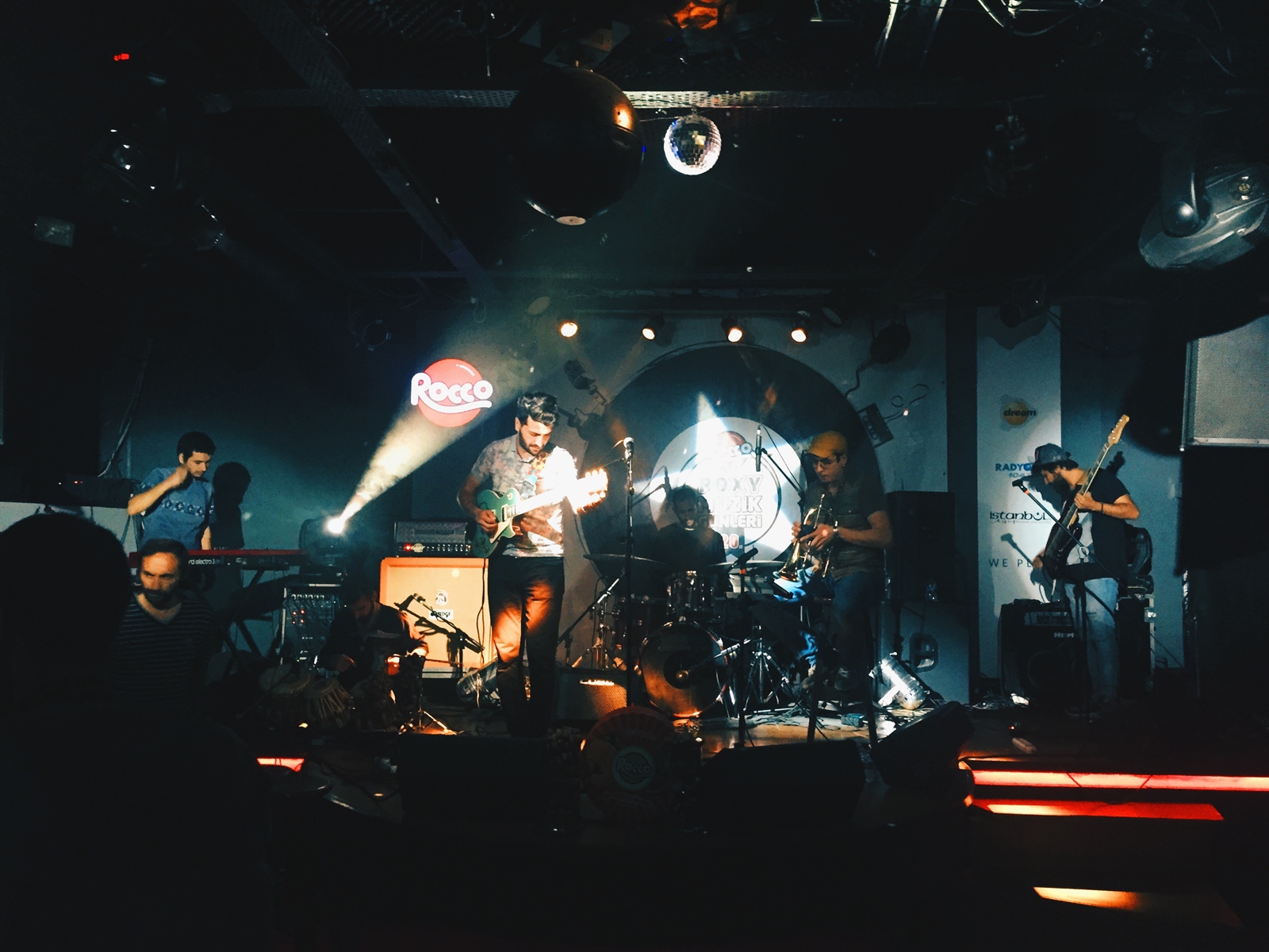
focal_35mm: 29
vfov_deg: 48.2
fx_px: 1063
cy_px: 476
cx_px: 634
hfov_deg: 61.7
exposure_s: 1/17
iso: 400
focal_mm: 4.15
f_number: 2.2
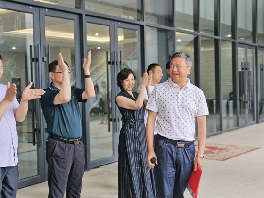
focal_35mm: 54
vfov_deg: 27.0
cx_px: 132
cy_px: 99
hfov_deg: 35.5
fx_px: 412
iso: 50
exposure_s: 1/100
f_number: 4
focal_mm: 5.56
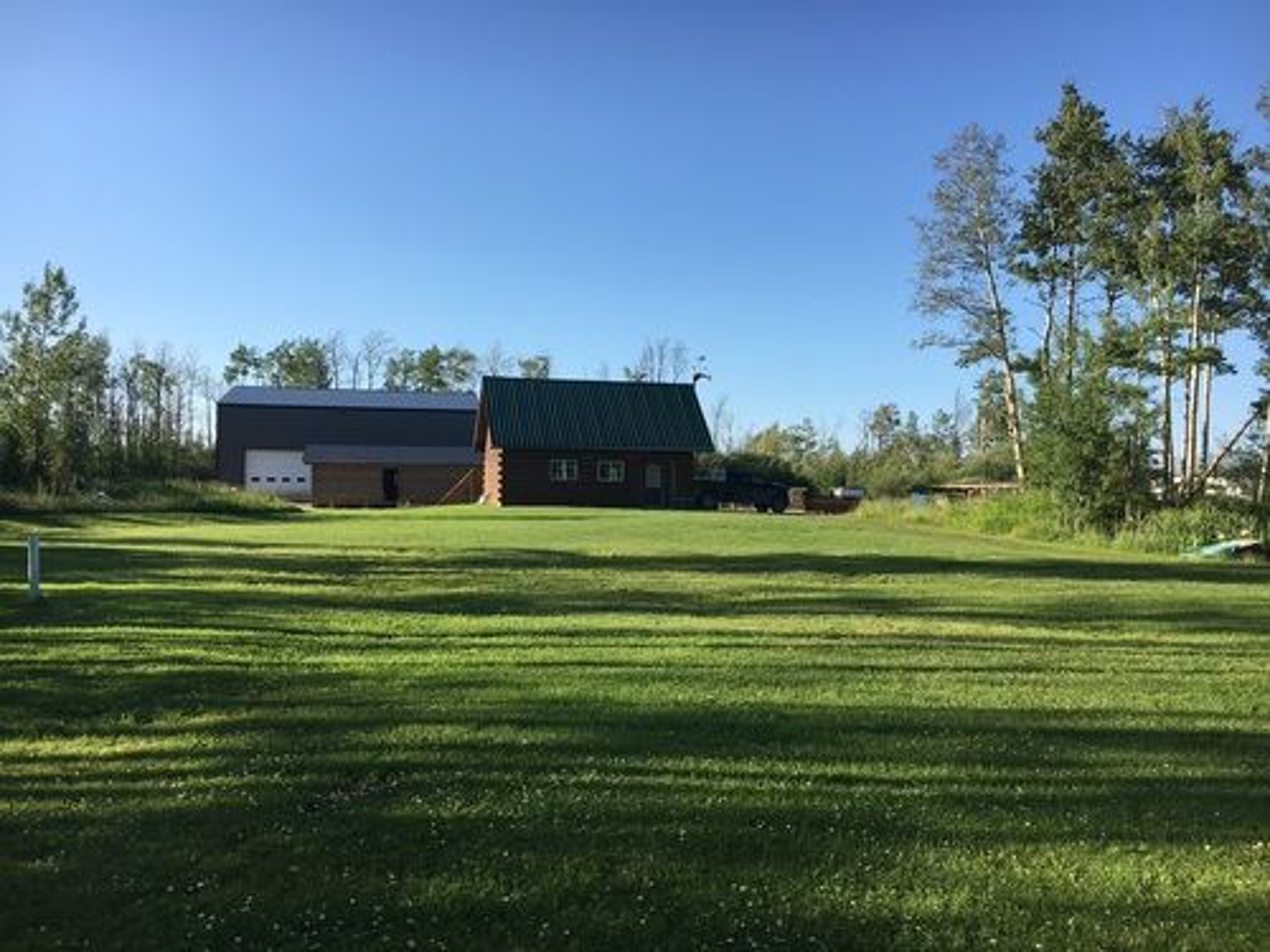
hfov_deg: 61.7
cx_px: 635
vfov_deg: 48.2
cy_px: 476
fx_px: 1064
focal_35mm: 29
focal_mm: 4.15
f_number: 2.2
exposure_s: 1/938
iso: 25
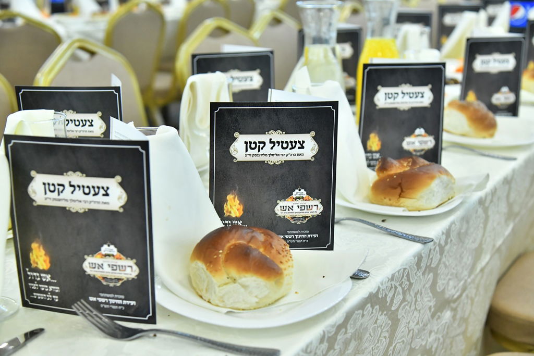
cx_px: 267
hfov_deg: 36.2
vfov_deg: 24.6
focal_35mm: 55
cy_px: 178
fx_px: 816
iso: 4000
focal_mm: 55
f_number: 5
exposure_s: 1/200
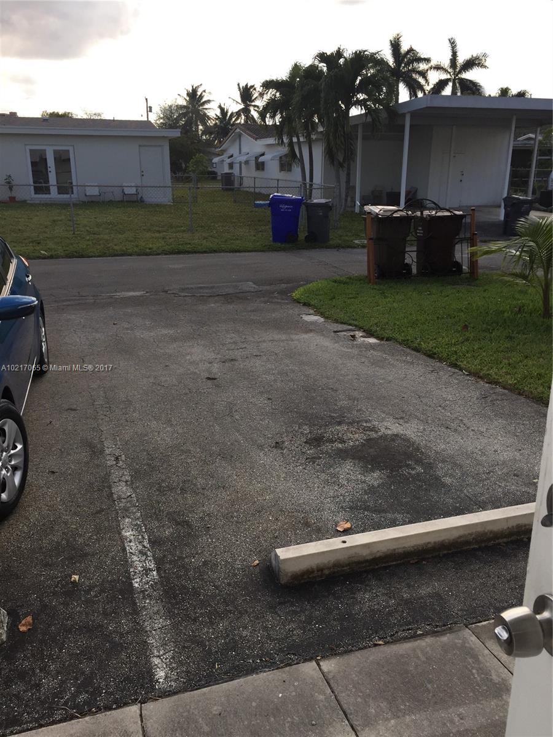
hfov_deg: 48.2
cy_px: 368
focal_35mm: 29
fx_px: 618
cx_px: 276
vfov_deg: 61.7
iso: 32
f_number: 2.2
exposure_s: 1/1099
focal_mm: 4.15
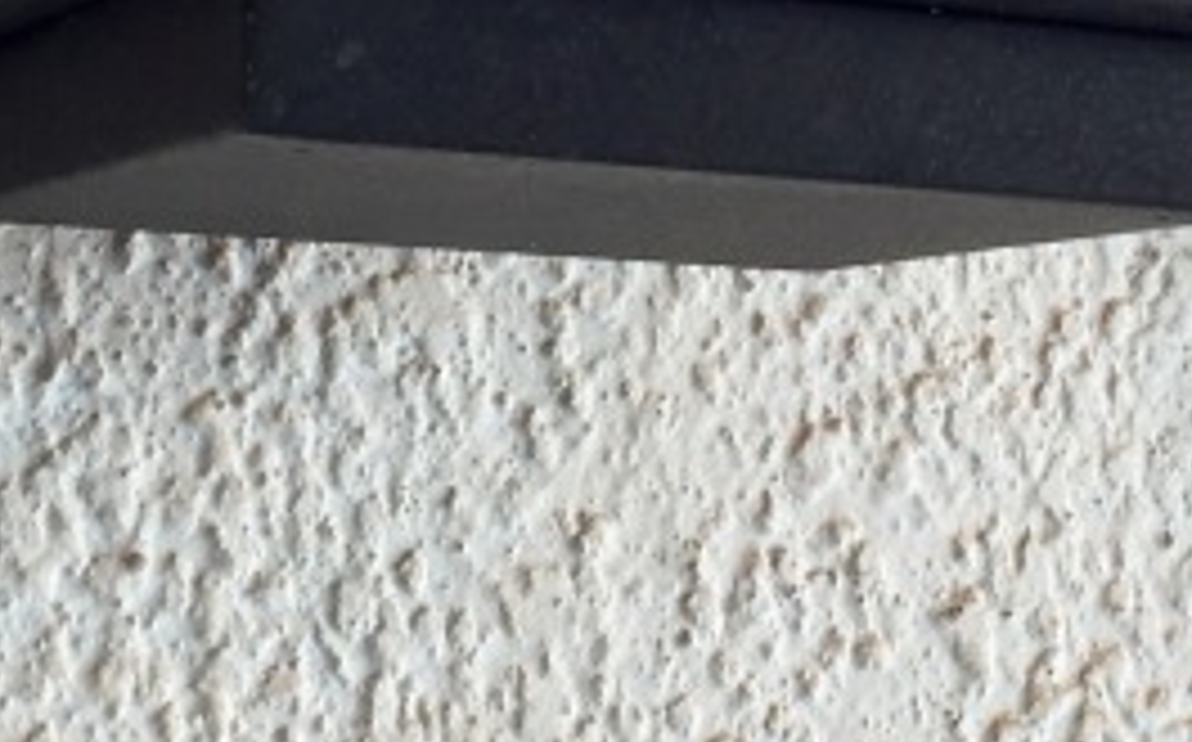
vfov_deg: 10.9
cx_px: 1255
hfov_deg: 17.1
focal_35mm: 119
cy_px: 171
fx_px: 3862
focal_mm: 4.15
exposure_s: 1/50
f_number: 2.2
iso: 40
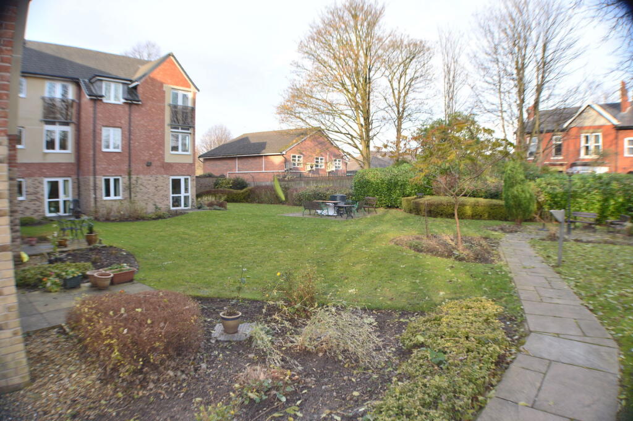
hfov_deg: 67.4
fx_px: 474
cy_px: 210
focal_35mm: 27
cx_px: 316
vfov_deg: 47.8
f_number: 4
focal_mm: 18
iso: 100
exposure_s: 1/200
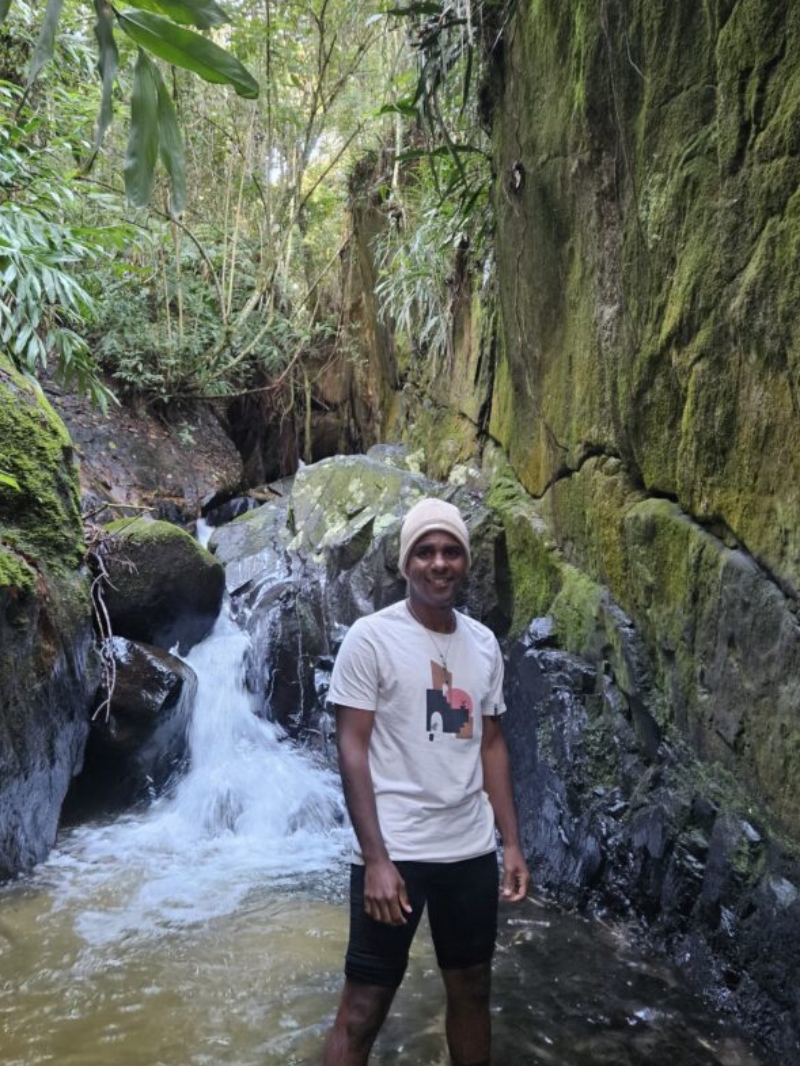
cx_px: 372
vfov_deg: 59.9
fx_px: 924
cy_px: 568
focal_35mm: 30
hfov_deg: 46.8
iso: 640
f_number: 1.8
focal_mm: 5.4
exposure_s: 1/30
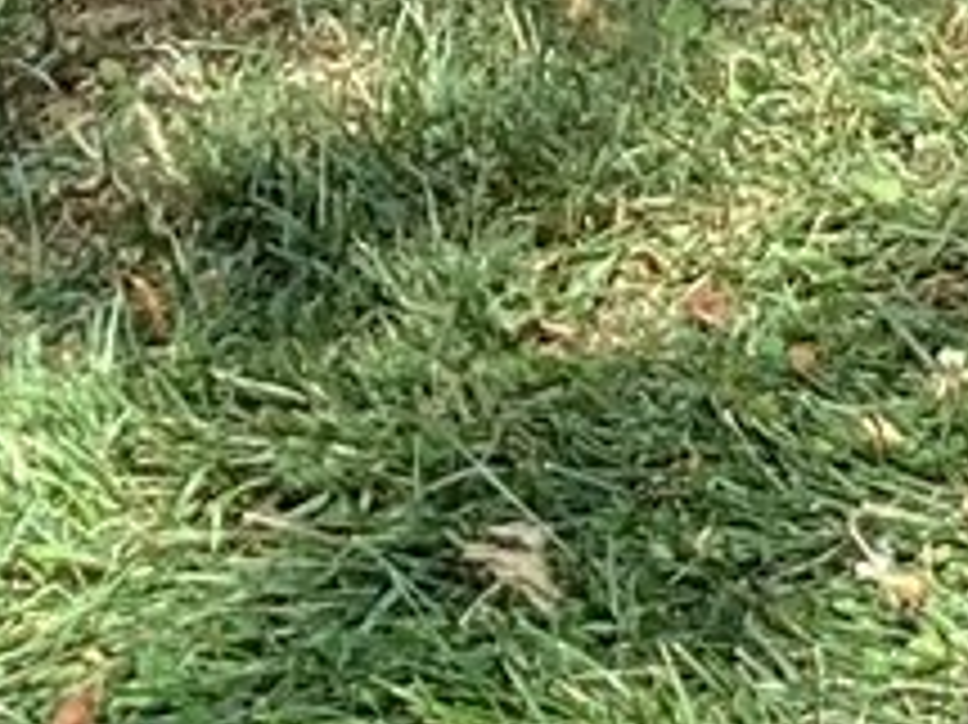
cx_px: 3127
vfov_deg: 6.8
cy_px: 519
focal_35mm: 218
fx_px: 6093
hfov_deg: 7.7
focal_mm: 3.3
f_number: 2.4
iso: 25
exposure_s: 1/128
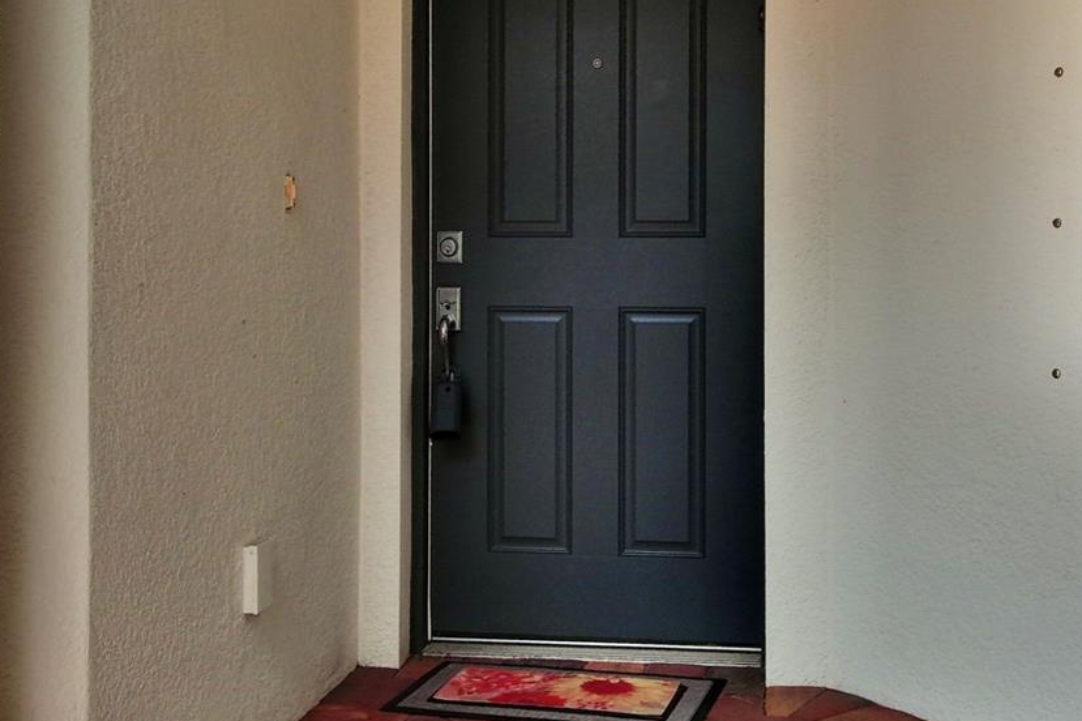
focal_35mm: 56
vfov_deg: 24.1
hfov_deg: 35.6
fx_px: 1682
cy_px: 266
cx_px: 596
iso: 100
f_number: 9
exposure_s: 1/320
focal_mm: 10.57
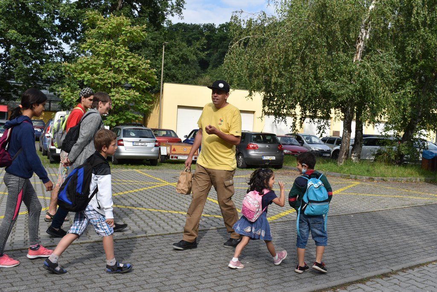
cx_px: 218
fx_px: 473
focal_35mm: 39
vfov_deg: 34.2
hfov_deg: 49.5
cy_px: 146
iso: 200
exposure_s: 1/320
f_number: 9
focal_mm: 26
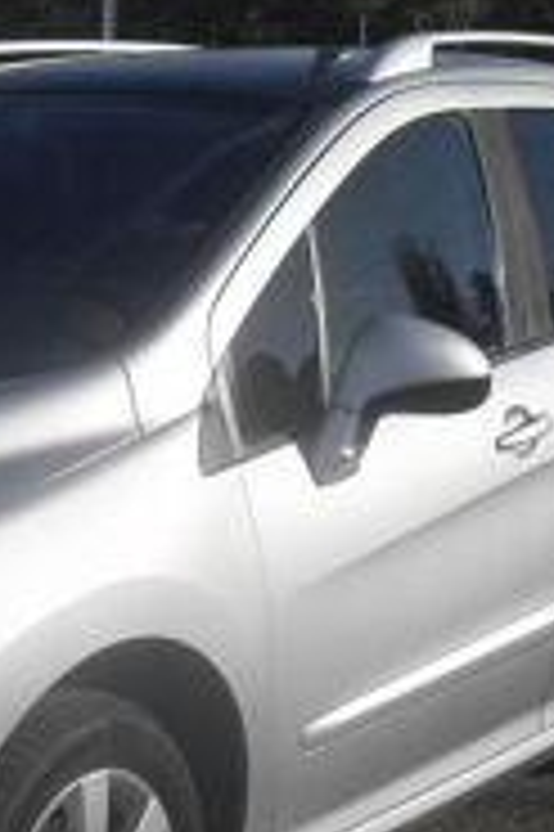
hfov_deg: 13.3
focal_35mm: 100
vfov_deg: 20.3
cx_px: -99
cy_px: 607
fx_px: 2312
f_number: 8.9
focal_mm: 6.3
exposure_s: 1/180
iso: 80
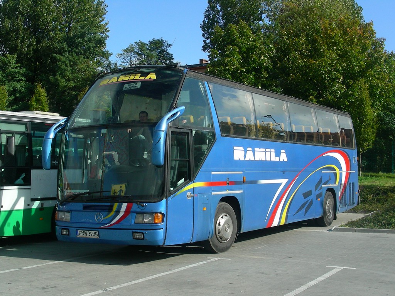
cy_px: 148
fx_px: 605
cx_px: 198
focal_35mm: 53
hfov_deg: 36.2
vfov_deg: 27.5
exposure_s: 1/664
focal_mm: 8.8
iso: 50
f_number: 4
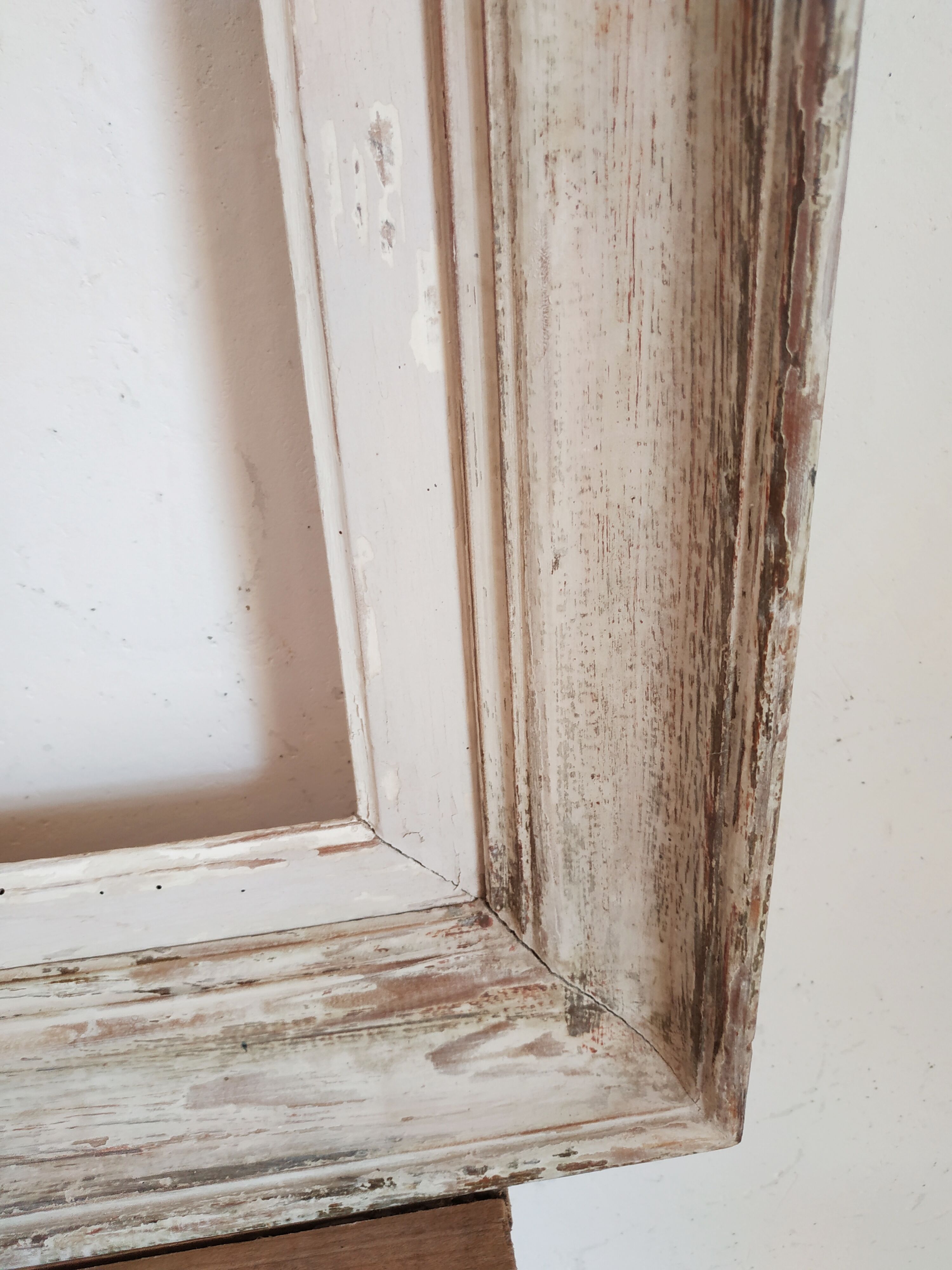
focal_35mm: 24
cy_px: 635
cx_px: 476
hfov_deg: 56.8
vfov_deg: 71.6
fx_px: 880
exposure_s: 1/33
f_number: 1.9
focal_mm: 3.94
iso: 160
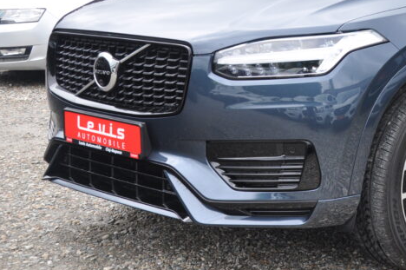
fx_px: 925
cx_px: 399
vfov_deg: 16.3
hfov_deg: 23.8
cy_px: 13
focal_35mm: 82
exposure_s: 1/160
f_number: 6.3
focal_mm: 25
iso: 400
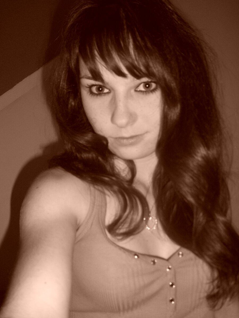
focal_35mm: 36
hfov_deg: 39.7
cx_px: 120
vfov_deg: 51.4
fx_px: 331
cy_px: 159
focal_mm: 6.5
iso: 160
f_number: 3.1
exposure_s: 1/60
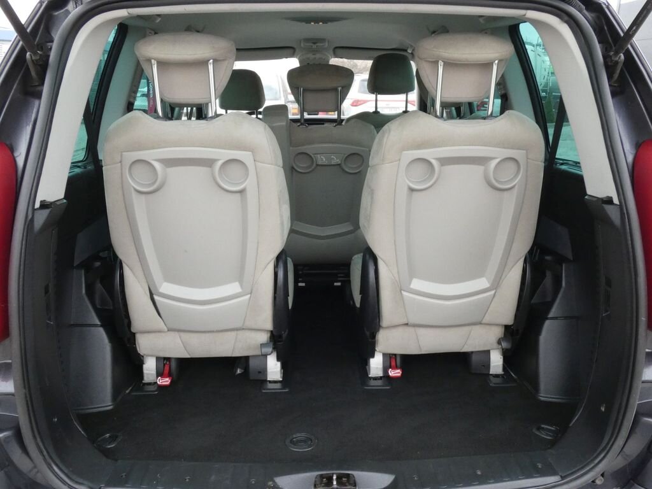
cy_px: 244
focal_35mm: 31
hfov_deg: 58.4
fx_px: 584
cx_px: 326
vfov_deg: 45.4
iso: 500
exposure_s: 1/80
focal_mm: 5.5
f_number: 5.6
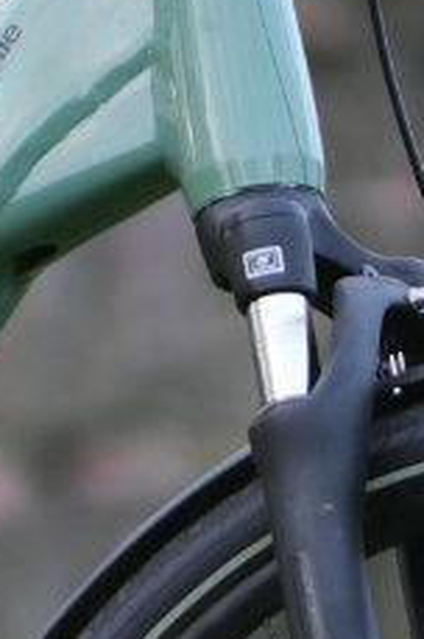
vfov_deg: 2.8
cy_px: 303
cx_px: -265
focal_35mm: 735
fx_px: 13023
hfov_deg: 1.9
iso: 100
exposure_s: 1/160
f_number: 1.4
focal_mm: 56
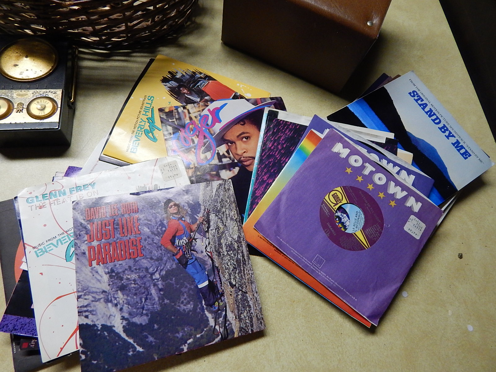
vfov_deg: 61.1
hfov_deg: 76.4
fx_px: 315
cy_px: 186
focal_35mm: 22
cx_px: 248
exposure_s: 1/100
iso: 400
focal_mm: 4
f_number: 3
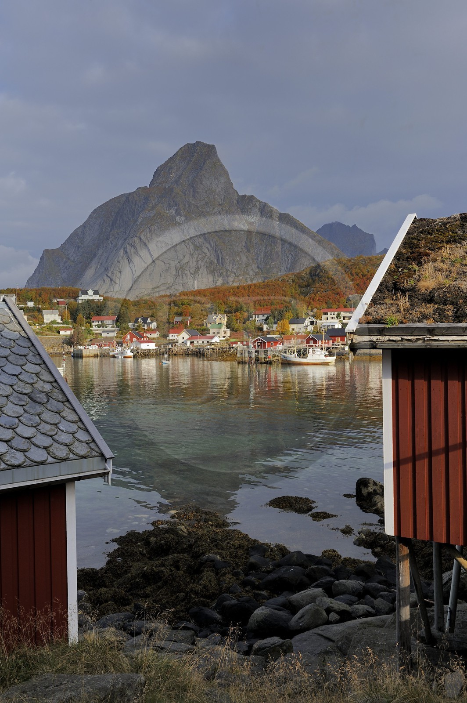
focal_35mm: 34
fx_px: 663
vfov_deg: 55.8
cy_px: 352
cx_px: 234
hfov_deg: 38.8
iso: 400
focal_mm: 34
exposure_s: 1/160
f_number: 14
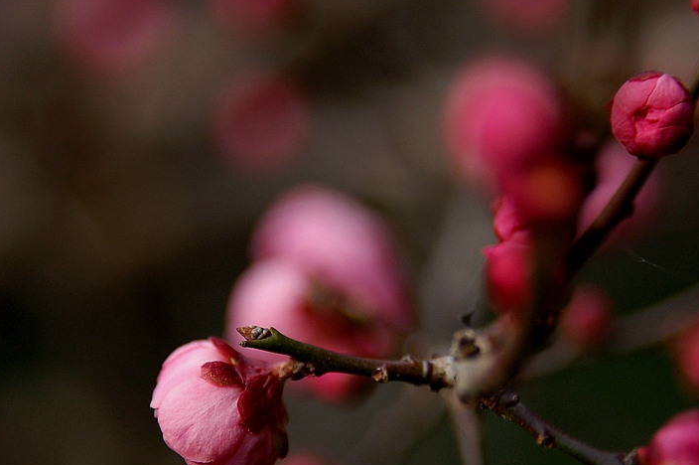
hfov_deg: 12.6
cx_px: 308
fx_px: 3176
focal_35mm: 164
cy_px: 324
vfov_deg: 8.4
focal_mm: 75
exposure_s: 1/500
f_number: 5
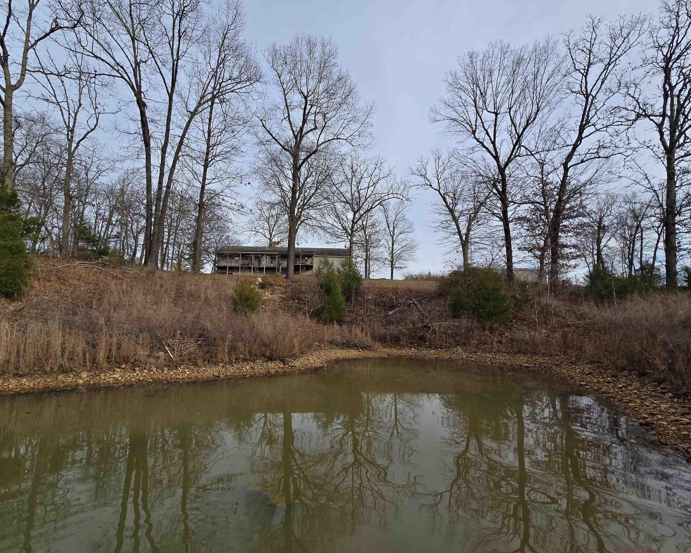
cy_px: 275
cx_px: 336
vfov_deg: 88.0
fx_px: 286
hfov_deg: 100.7
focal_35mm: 14
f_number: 2.2
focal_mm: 2.2
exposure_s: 1/1016
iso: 50
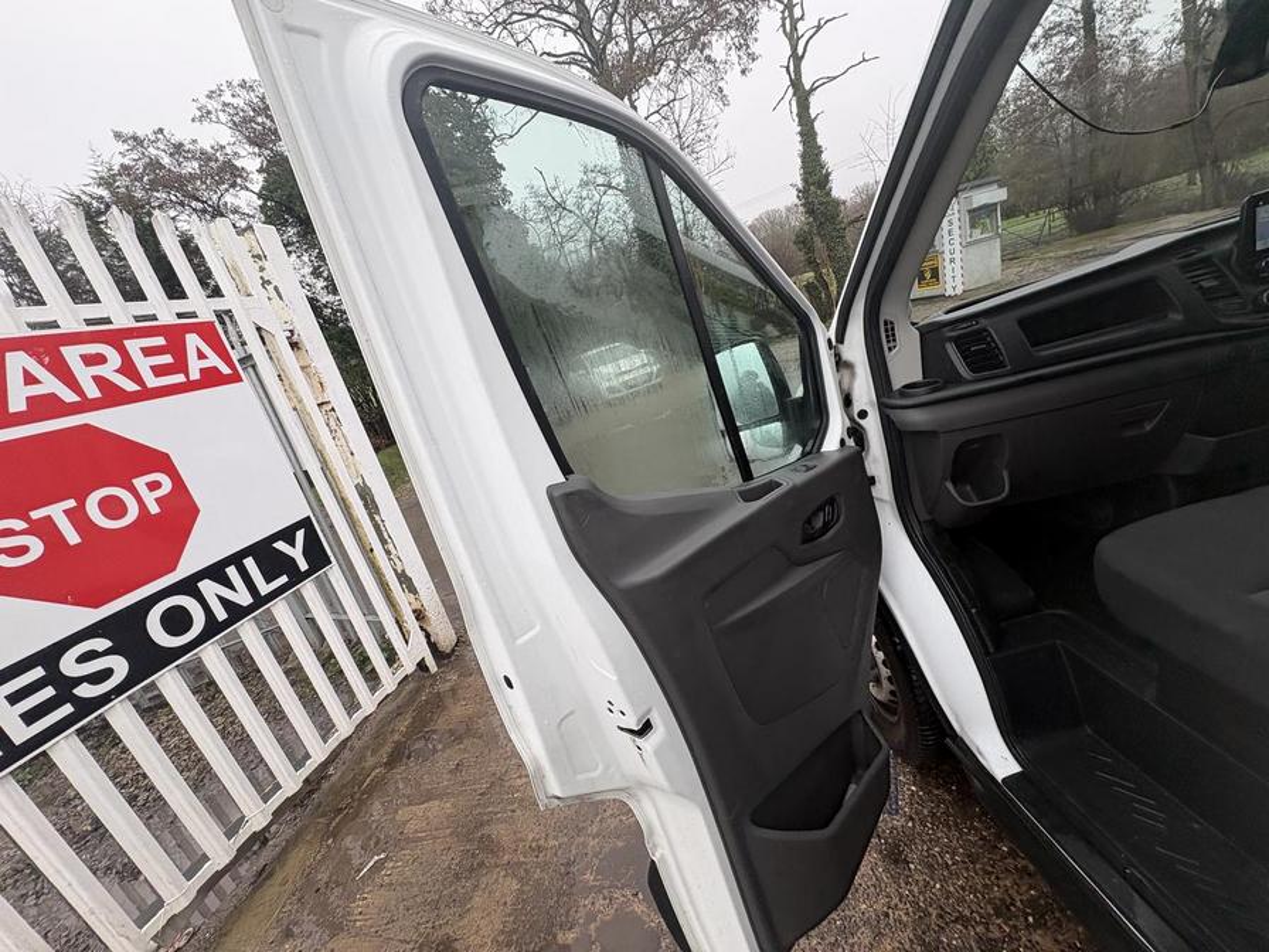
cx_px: 634
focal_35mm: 14
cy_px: 476
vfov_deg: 85.7
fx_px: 513
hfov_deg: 102.1
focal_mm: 2.22
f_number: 2.2
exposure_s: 1/190
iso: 40
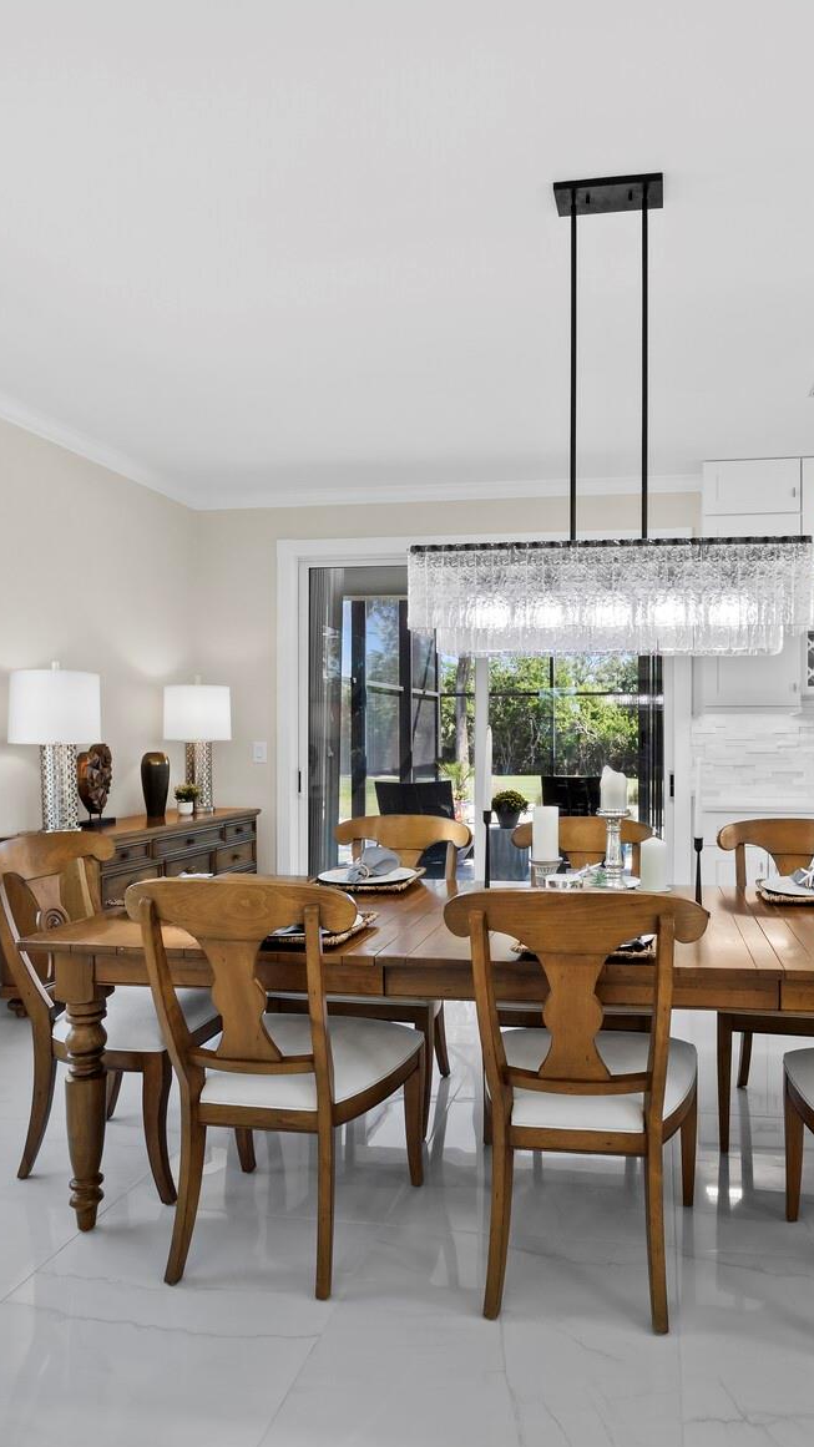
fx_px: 806
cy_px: 737
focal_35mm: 21
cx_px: 545
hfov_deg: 52.5
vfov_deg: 83.8
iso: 250
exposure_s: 1/5
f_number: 11
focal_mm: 7
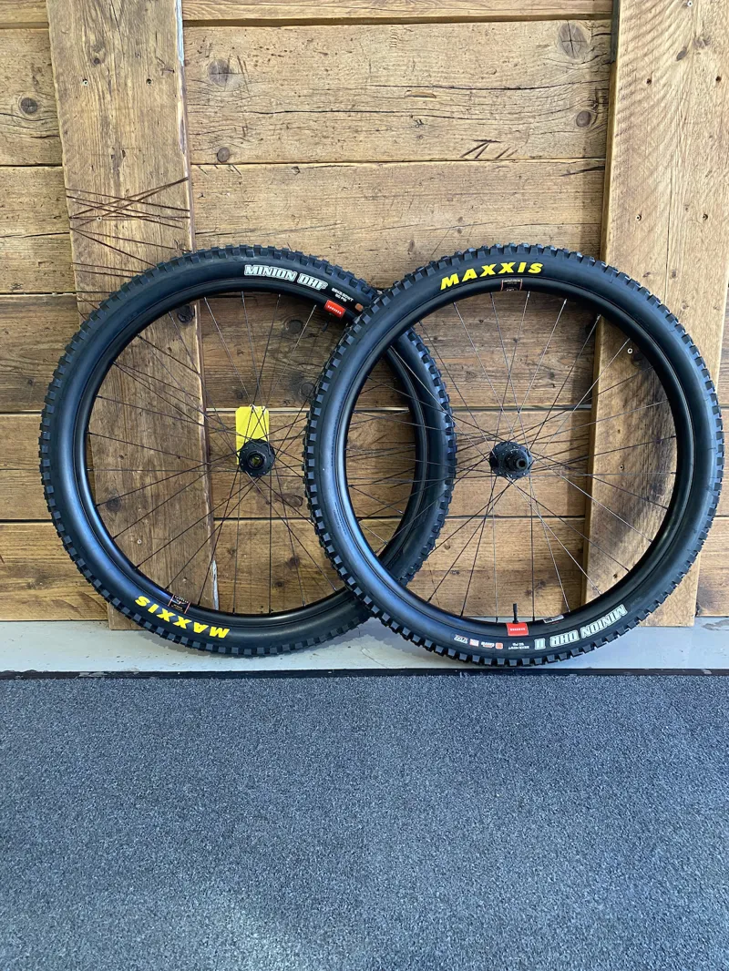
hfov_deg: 53.1
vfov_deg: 67.3
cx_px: 364
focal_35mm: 26
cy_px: 486
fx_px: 730
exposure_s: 1/50
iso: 200
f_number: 1.8
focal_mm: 4.25
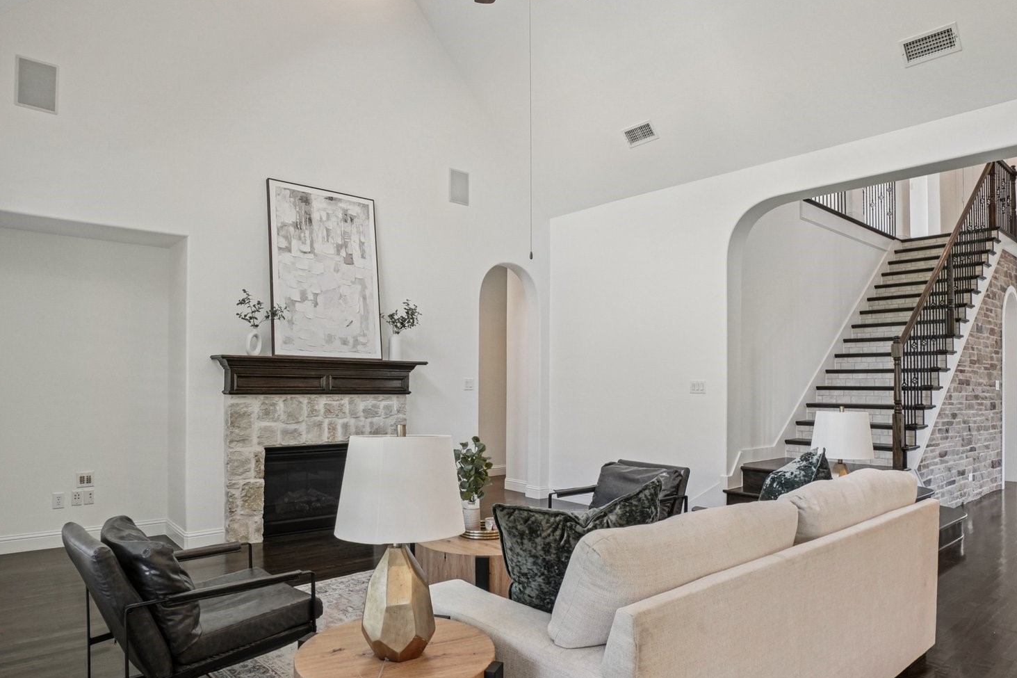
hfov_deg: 81.2
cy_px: 388
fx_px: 593
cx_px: 517
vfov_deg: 59.2
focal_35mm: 21
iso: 400
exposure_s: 1/20
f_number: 8
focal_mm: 10
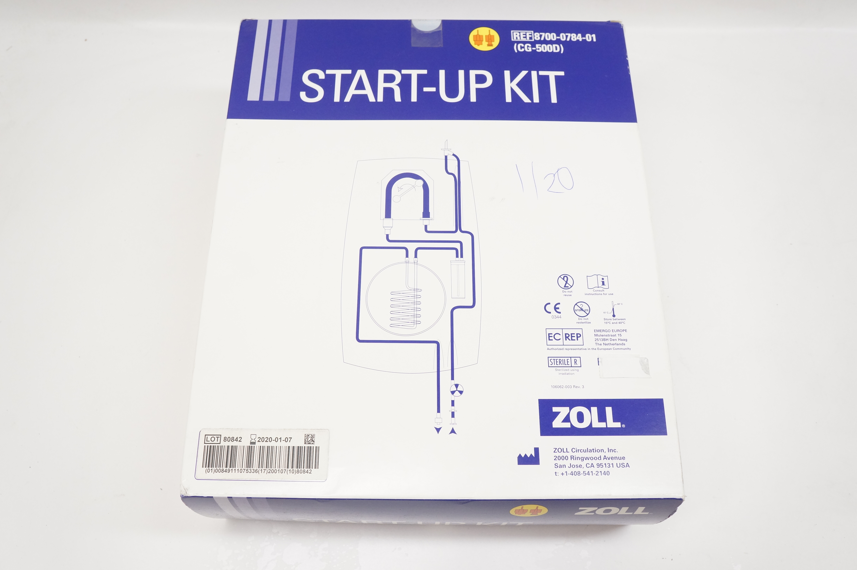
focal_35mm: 30
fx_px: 713
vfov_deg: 43.5
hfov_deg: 62.0
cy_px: 285
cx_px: 428
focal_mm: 20
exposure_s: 1/100
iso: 800
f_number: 7.1
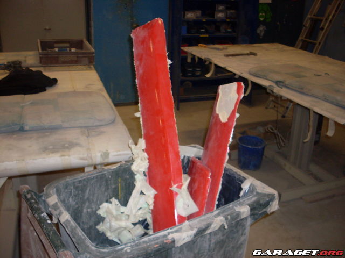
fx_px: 379
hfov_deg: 49.0
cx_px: 172
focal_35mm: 38
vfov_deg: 37.7
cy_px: 129
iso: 100
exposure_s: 1/45
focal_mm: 6.3
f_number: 2.8
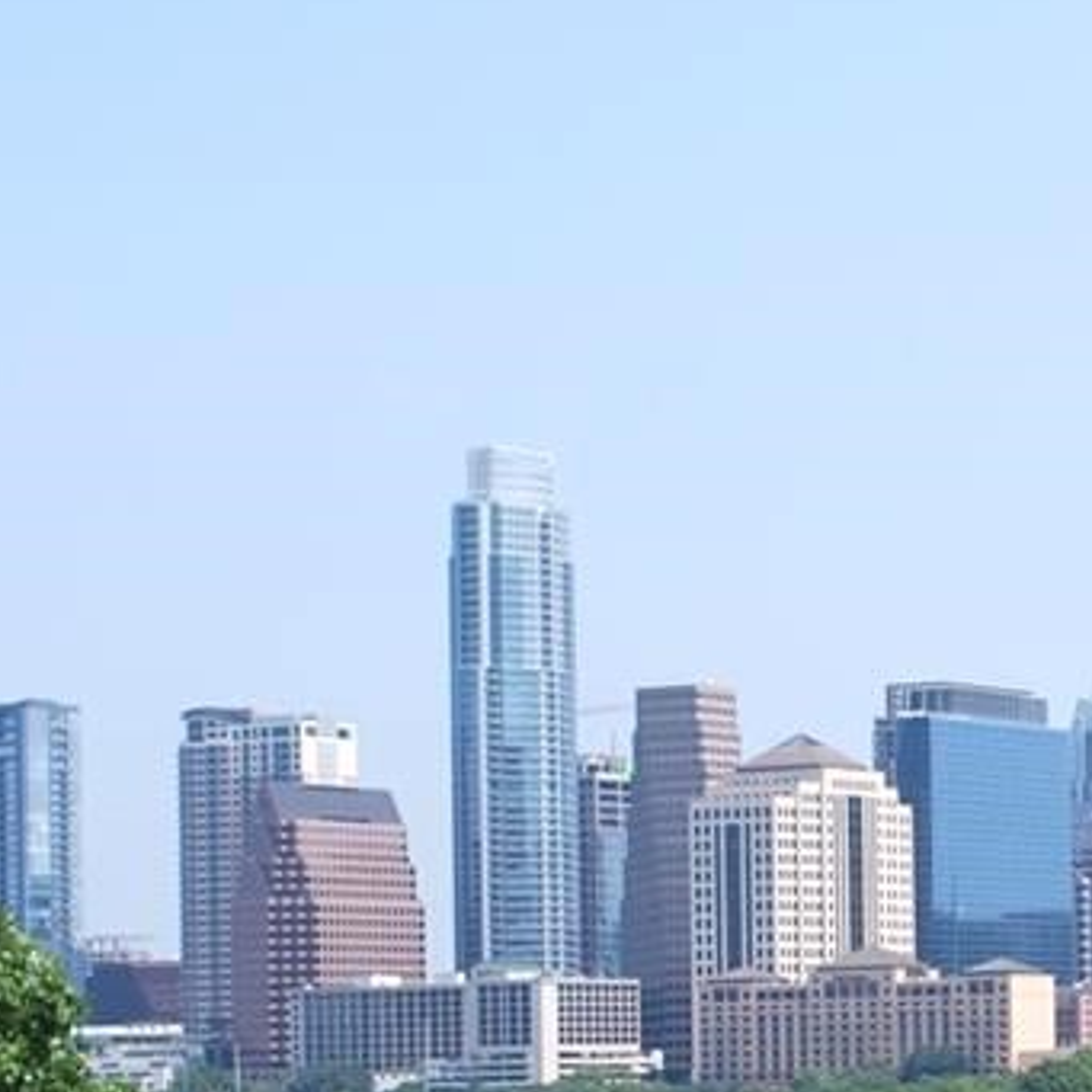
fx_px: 4925
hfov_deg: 12.4
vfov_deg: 12.6
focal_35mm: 138
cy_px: 970
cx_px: 1307
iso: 100
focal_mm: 36
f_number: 8
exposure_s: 1/250
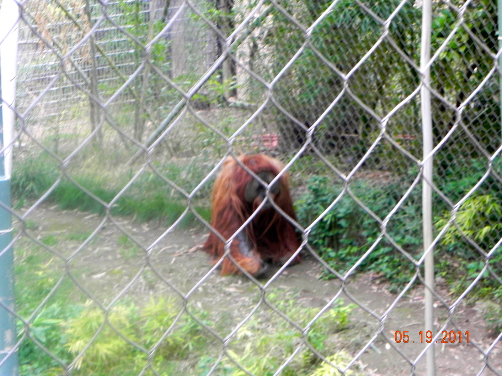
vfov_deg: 10.3
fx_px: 2088
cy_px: 188
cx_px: 251
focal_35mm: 144
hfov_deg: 13.7
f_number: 4.5
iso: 160
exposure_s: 1/40.6
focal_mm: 25.7
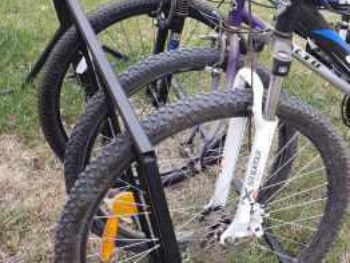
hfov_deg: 26.6
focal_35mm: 67
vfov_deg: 21.9
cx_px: 389
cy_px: 154
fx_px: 678
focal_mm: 4.3
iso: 50
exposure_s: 1/127
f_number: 2.4
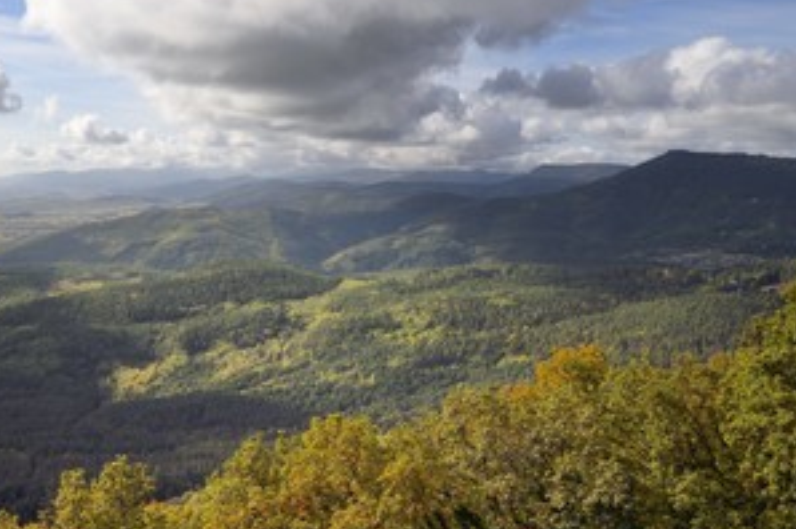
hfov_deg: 47.1
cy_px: 334
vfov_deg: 32.4
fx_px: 906
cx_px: 311
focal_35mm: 41
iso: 200
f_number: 10
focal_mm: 29
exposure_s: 1/400
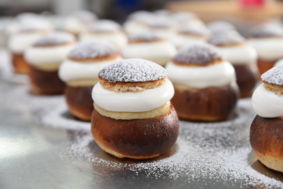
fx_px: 550
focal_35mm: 70
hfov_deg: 28.8
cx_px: 142
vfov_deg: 19.5
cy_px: 94
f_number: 4
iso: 800
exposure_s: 1/125
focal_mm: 70
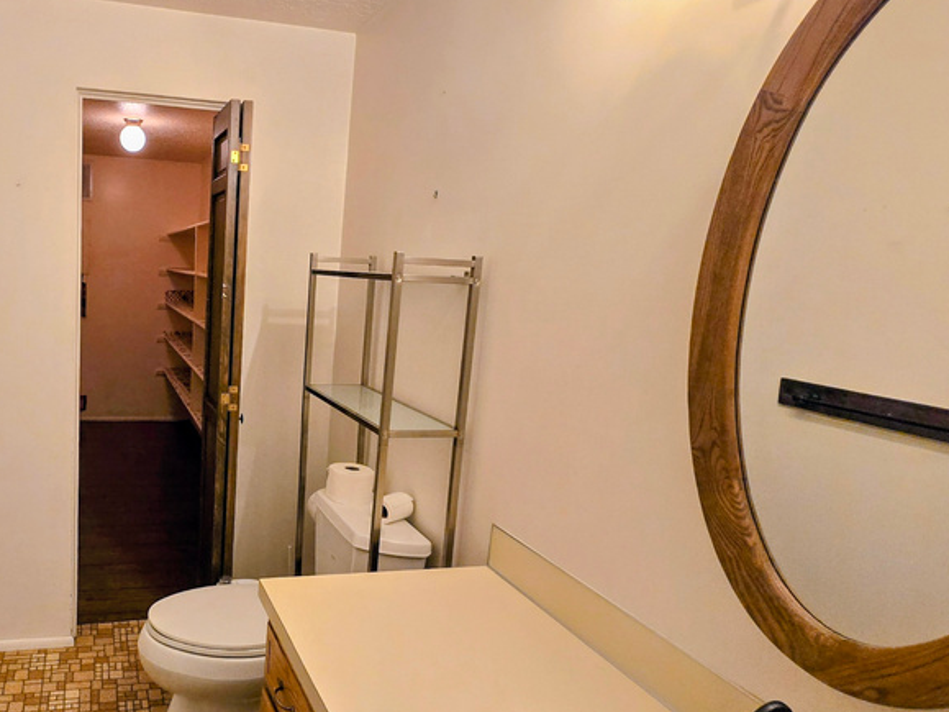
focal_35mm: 23
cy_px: 356
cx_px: 239
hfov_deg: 69.2
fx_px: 630
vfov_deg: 58.9
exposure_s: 1/60
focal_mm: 1.7
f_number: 2.2
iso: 200
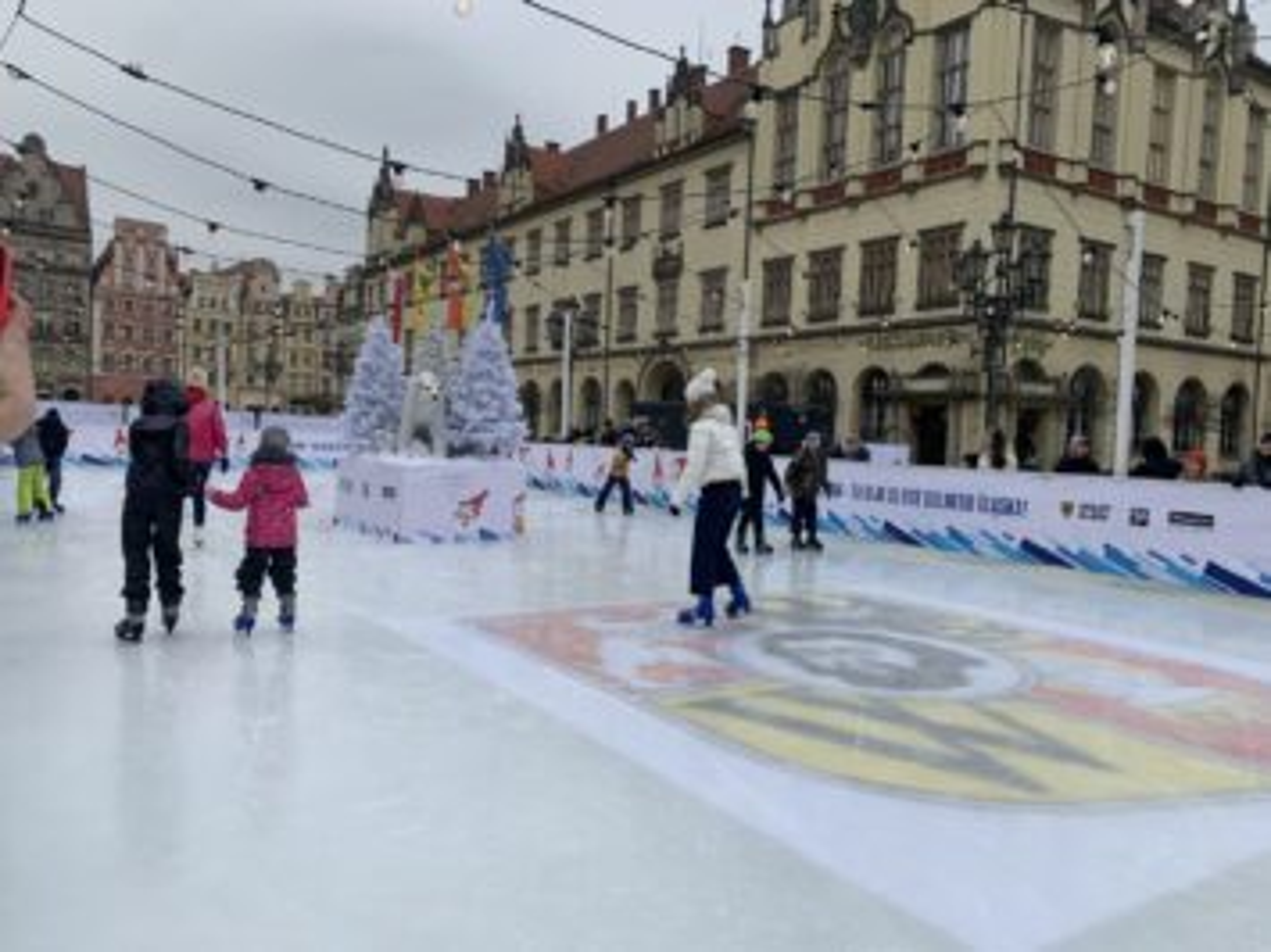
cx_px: 636
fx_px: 954
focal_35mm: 26
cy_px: 476
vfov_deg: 53.0
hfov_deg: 67.3
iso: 25
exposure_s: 1/408
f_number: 1.8
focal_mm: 4.25
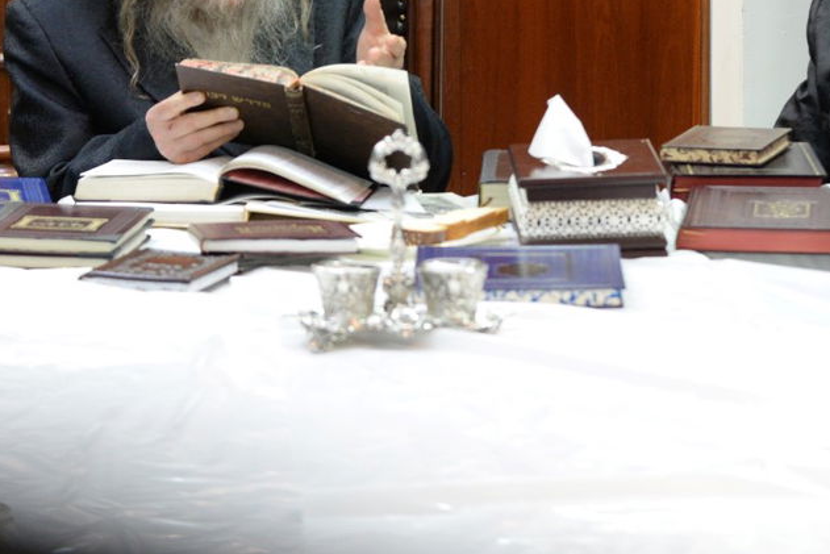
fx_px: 4197
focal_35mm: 182
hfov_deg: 11.3
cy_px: 1
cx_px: 245
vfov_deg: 7.5
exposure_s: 1/100
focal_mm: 82
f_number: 4.5
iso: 2500
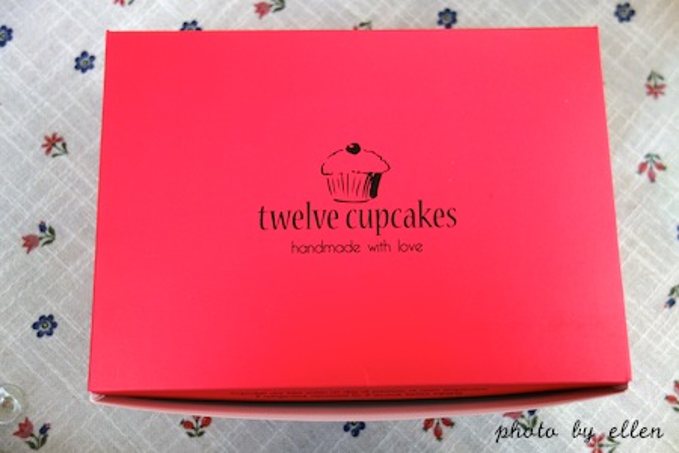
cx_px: 340
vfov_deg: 46.4
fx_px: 528
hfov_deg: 65.5
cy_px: 226
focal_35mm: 28
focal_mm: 10.4
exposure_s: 1/30
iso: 250
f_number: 1.8
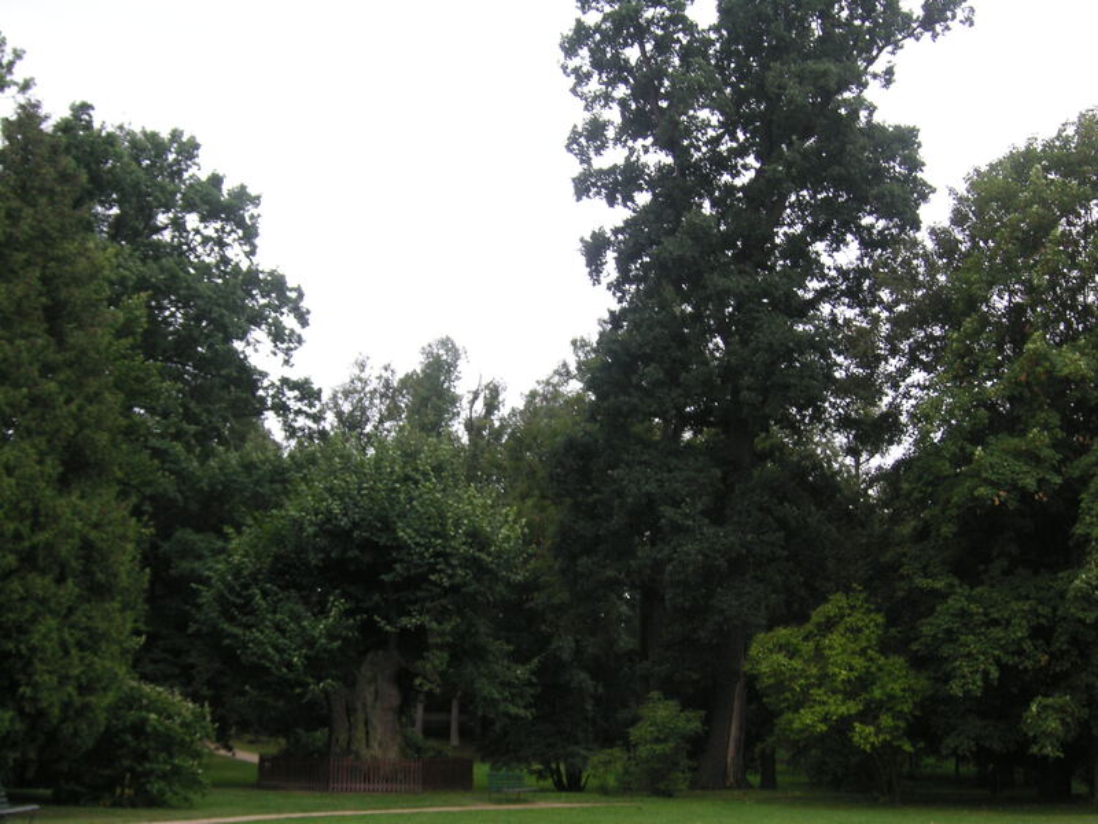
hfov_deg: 36.2
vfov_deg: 27.5
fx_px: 1681
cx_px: 549
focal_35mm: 53
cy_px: 412
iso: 50
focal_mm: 8.9
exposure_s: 1/125
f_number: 3.6
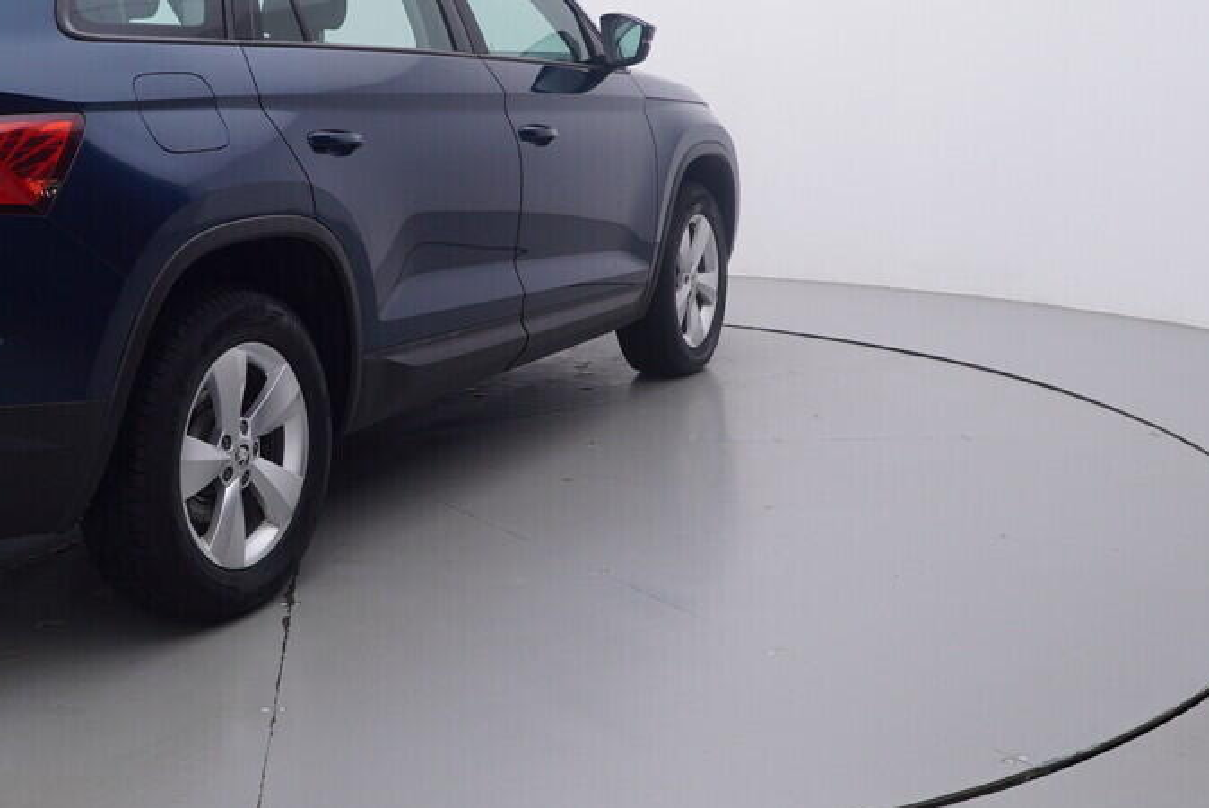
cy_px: 232
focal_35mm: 48
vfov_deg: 27.8
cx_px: 316
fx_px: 1615
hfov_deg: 40.0
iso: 200
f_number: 5
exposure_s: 1/80
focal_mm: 15
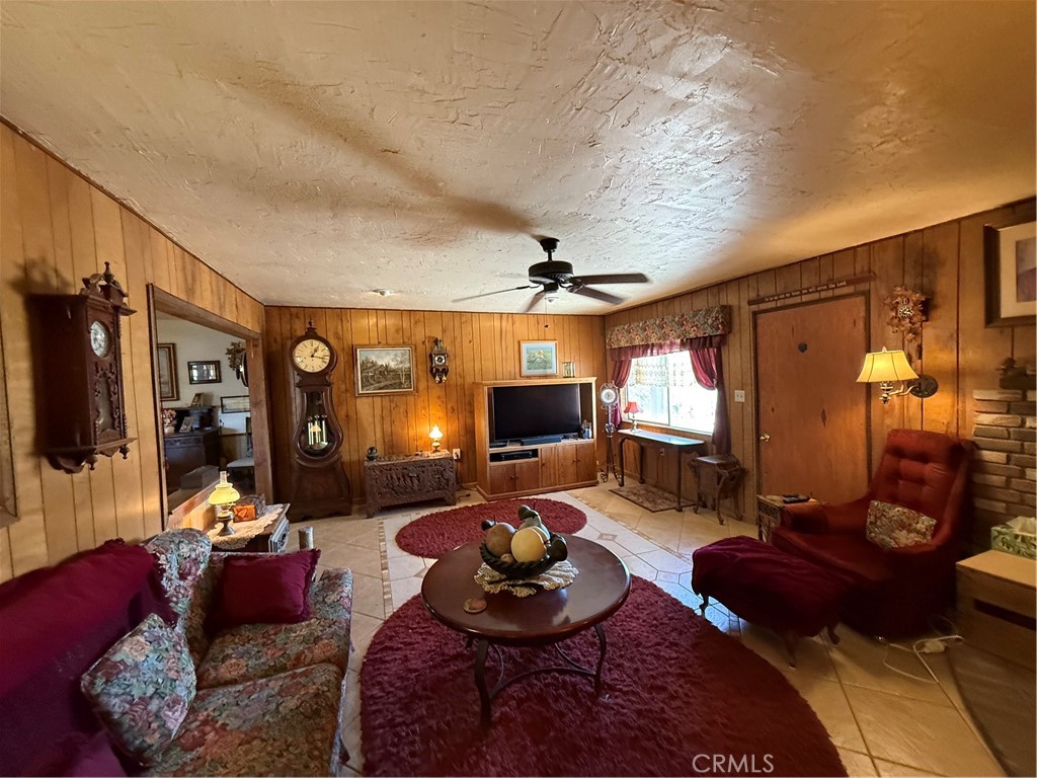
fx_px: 419
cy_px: 389
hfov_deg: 102.1
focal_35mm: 14
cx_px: 518
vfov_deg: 85.7
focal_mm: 2.22
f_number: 2.2
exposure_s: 1/60
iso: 640
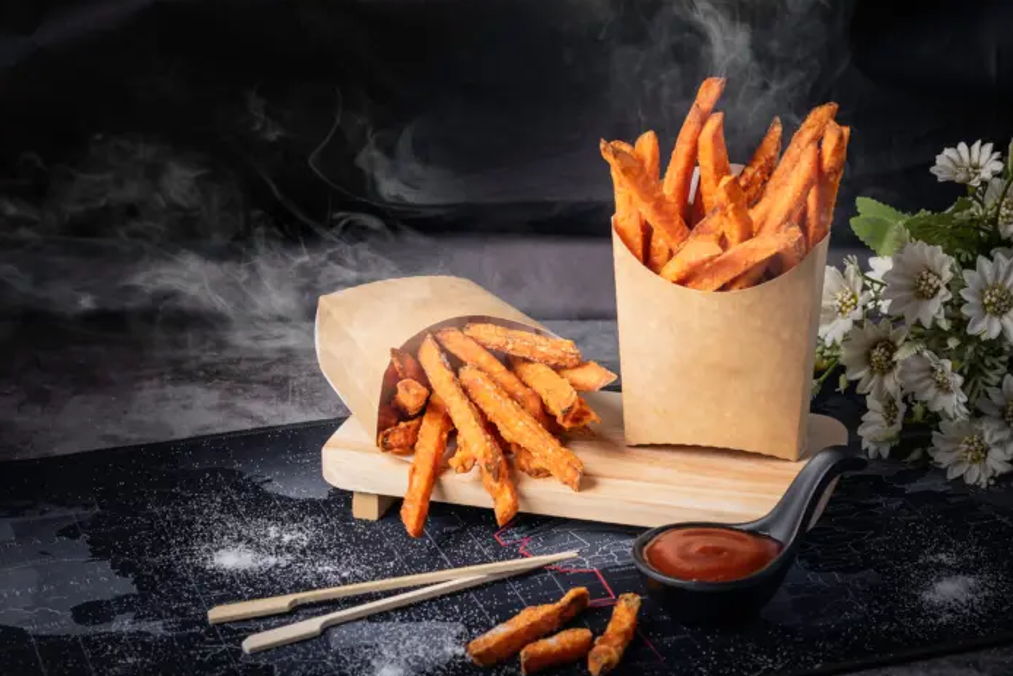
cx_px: 543
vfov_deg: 16.5
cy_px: 336
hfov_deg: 24.5
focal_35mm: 83
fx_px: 2336
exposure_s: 1/200
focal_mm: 50
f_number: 8
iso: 100
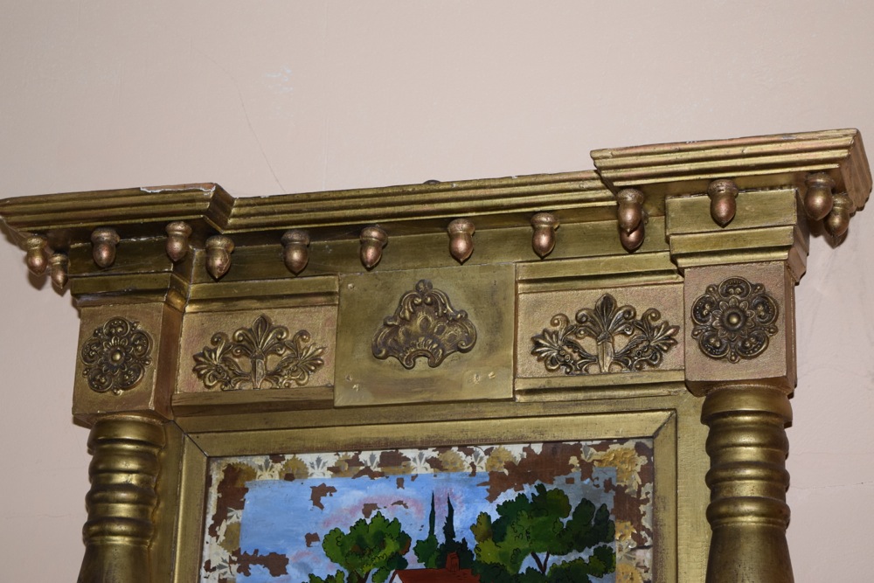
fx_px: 2003
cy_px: 292
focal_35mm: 82
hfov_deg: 24.6
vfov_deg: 16.6
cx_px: 437
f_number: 5.6
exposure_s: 1/60
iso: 900
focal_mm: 55
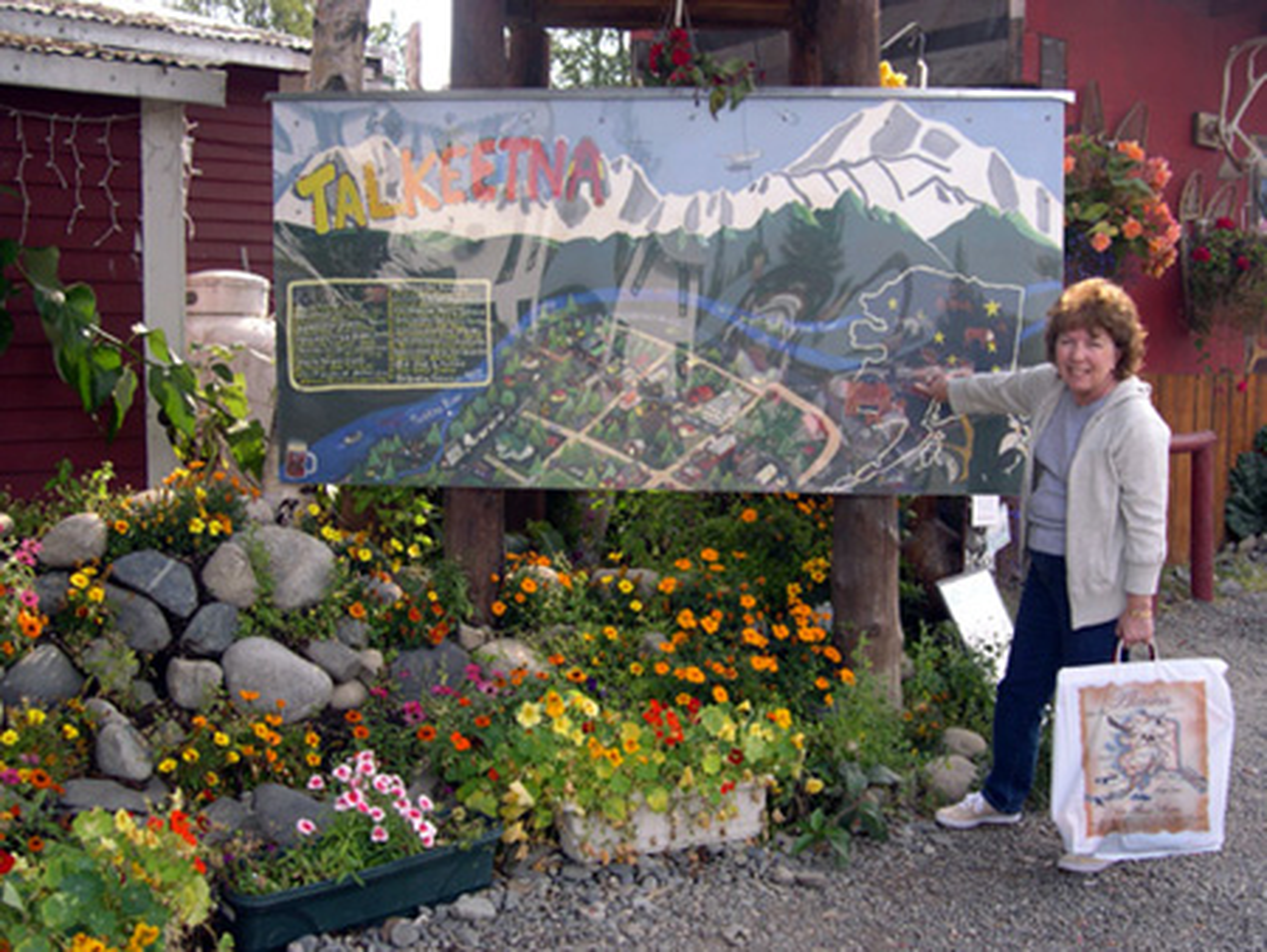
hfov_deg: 49.0
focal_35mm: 38
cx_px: 634
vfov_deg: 37.8
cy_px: 476
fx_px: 1392
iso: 100
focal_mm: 8
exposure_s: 1/332
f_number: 2.8
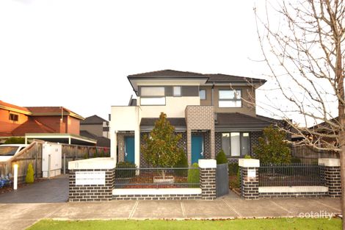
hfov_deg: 85.4
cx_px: 172
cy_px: 115
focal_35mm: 20
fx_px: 187
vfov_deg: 63.2
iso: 560
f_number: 5.6
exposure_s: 1/125
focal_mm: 13
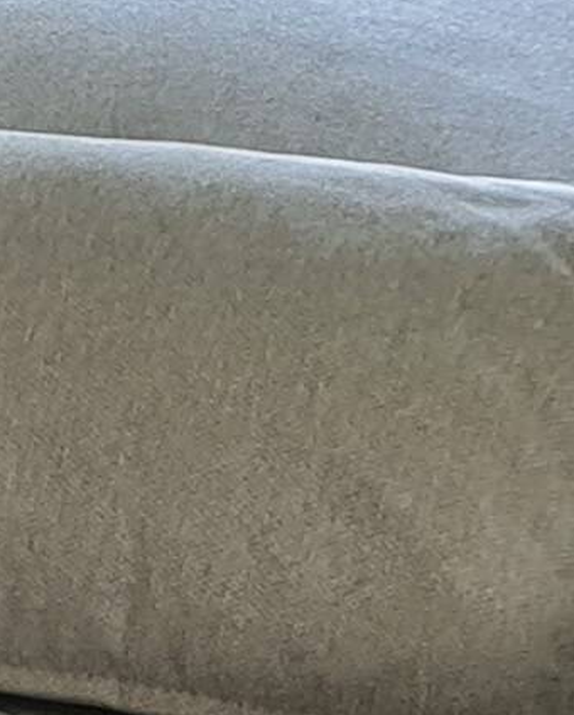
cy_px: 1278
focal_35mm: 230
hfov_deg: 5.5
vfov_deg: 8.1
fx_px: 4877
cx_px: -2087
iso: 160
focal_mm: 7
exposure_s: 1/50
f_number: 1.8
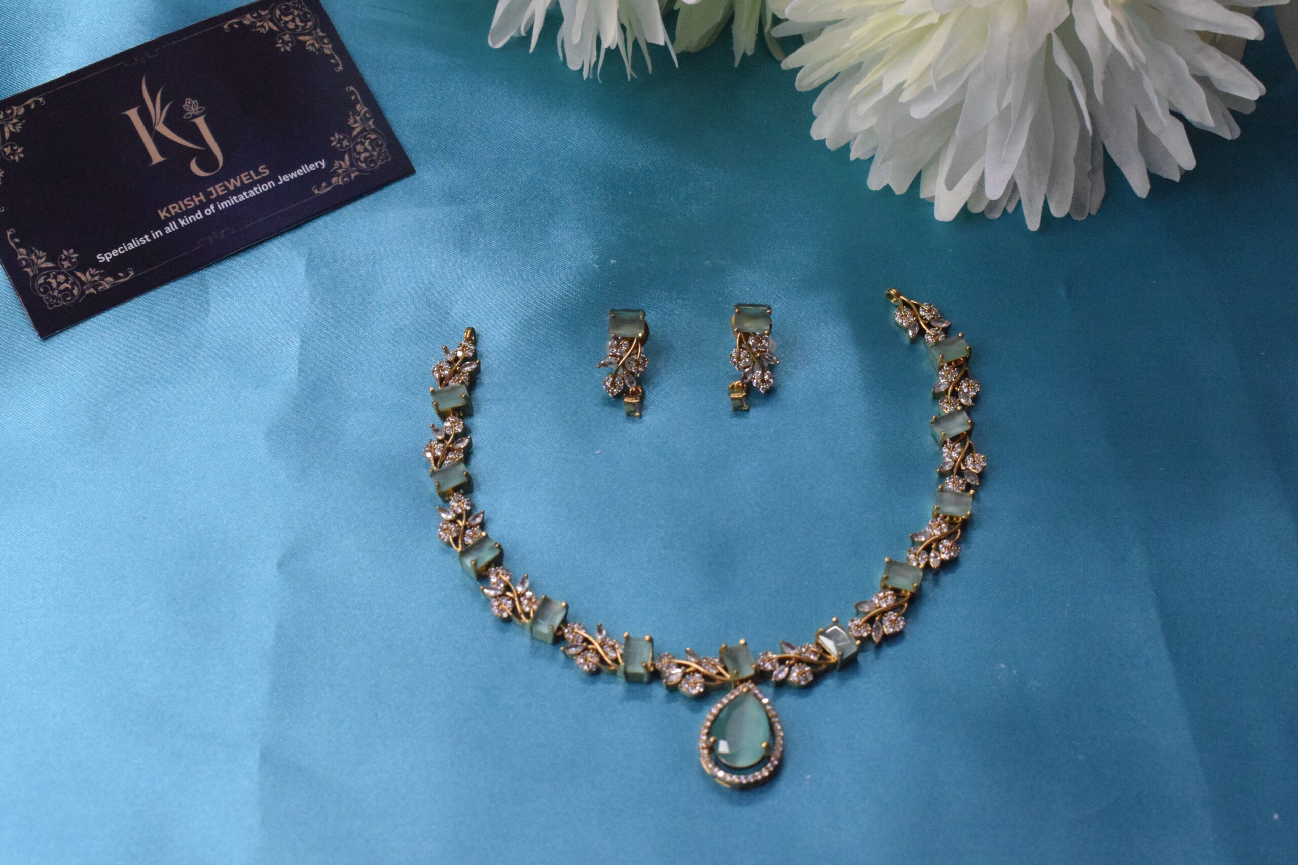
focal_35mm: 52
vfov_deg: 25.8
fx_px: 1893
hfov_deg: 37.8
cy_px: 432
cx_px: 649
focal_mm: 35
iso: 6400
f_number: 11
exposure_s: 1/60
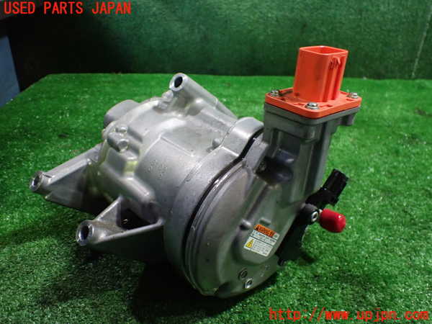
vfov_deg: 46.8
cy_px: 162
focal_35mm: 30
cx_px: 216
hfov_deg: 60.0
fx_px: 374
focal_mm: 5.4
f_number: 2.3
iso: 800
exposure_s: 1/100
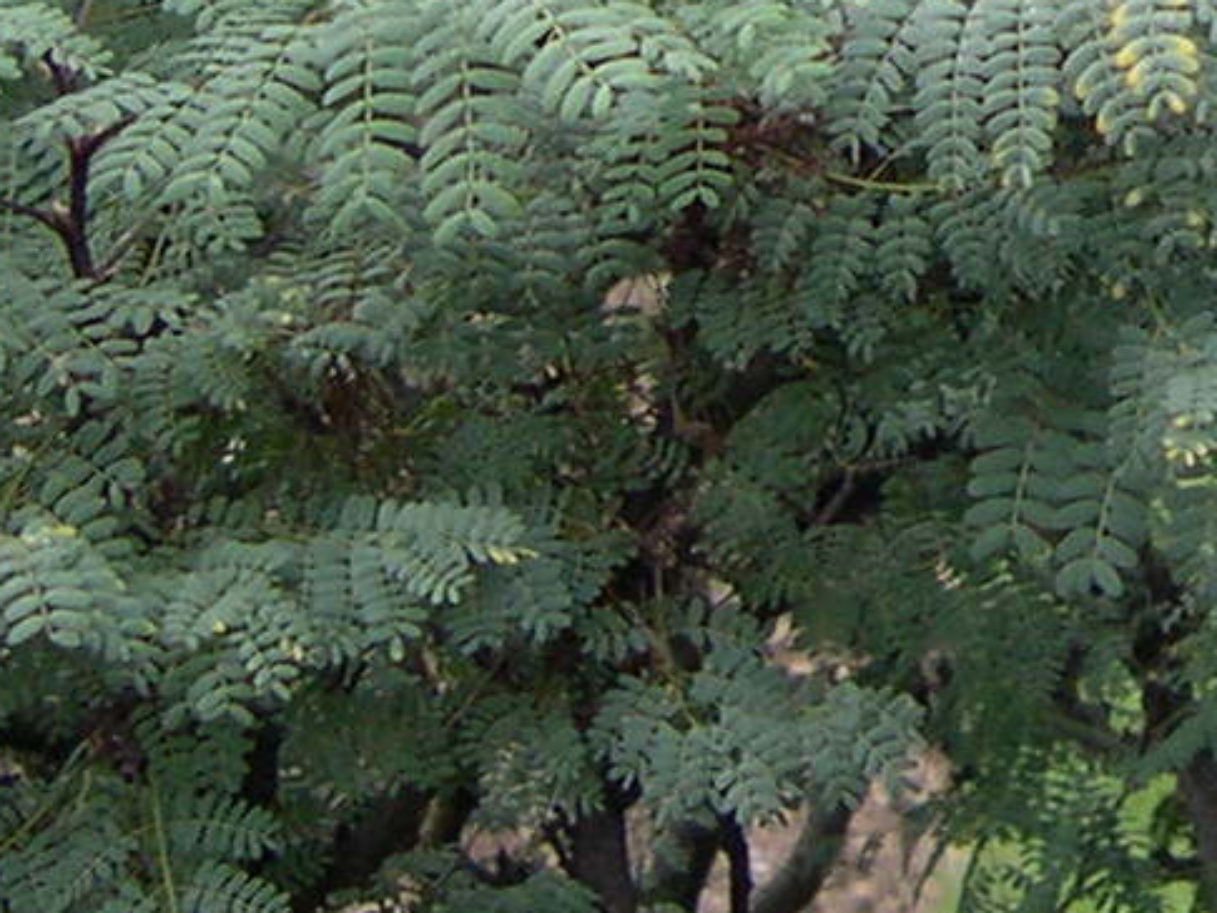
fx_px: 6260
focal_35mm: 178
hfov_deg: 10.6
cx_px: 1940
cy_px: -645
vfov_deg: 8.1
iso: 100
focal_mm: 8
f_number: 2.8
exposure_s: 1/106
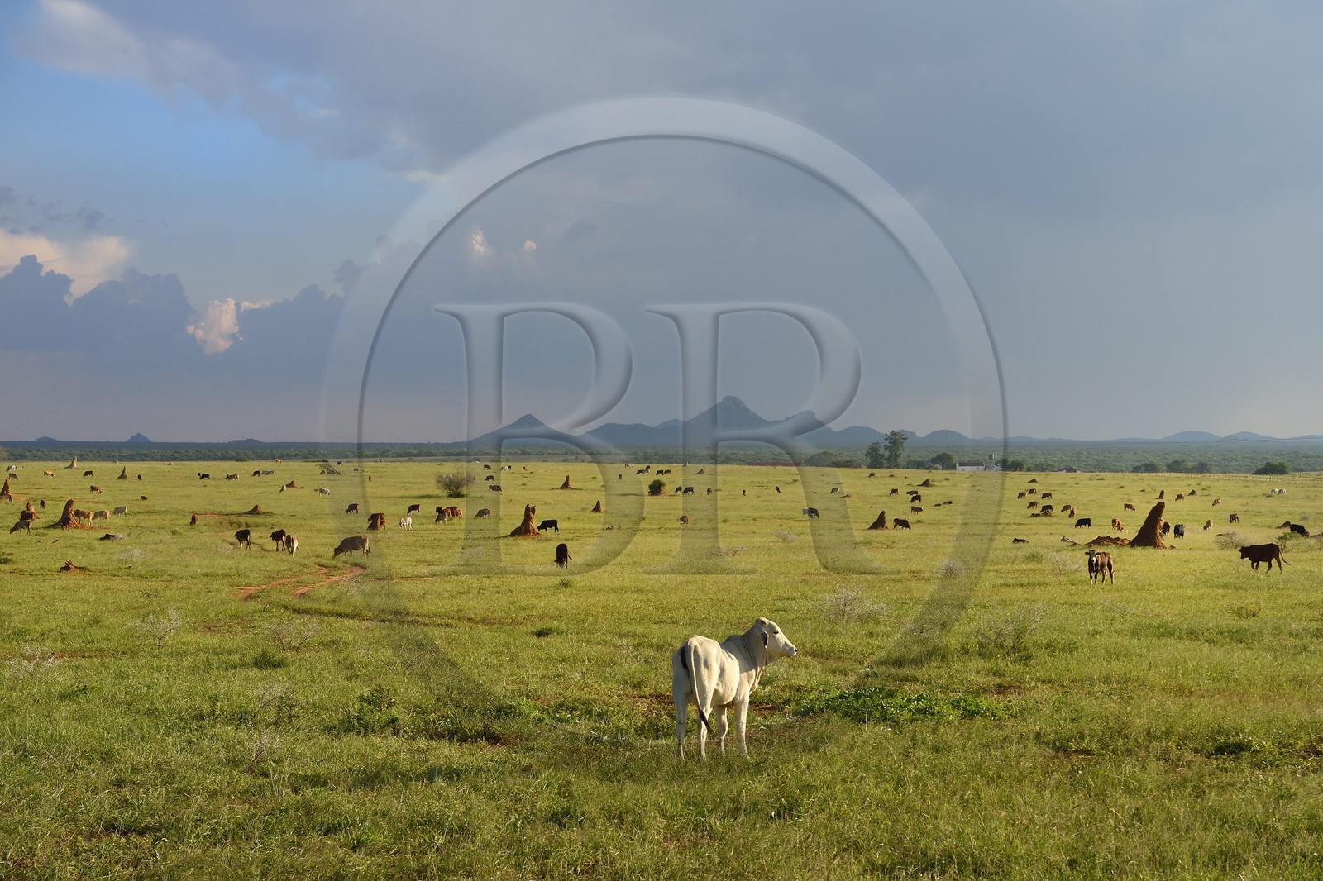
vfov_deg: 19.4
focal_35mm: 70
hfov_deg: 28.8
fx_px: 2572
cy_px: 440
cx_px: 662
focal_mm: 70
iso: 200
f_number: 11
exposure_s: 1/250
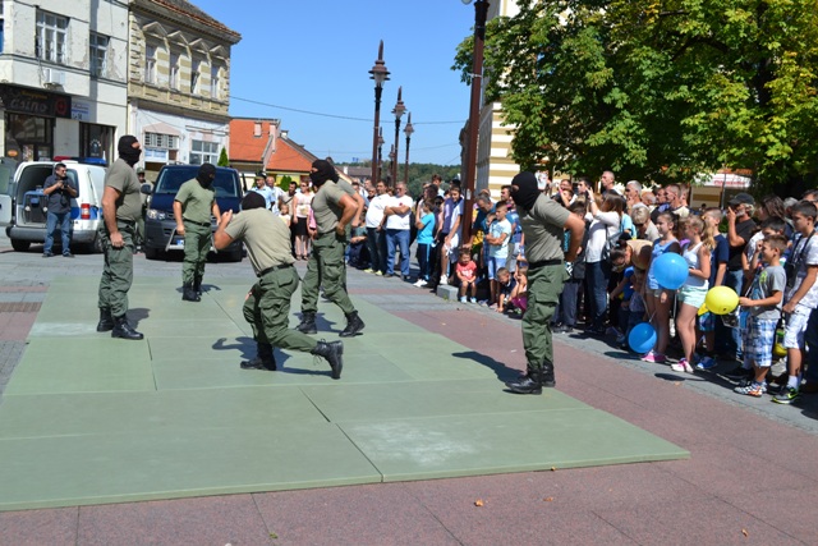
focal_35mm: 33
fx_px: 750
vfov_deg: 40.0
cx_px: 409
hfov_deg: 57.2
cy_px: 273
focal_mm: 22
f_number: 8
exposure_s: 1/250
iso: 100
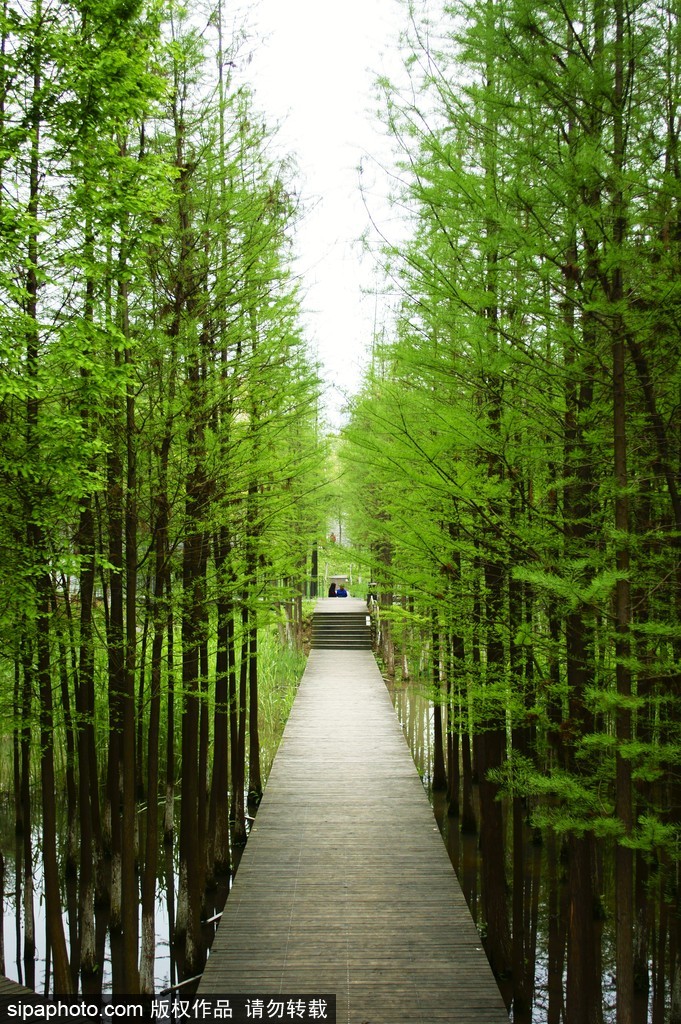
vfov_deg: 46.4
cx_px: 340
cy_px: 512
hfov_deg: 31.8
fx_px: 1194
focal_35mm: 42
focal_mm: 28
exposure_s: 1/640
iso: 200
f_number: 2.8
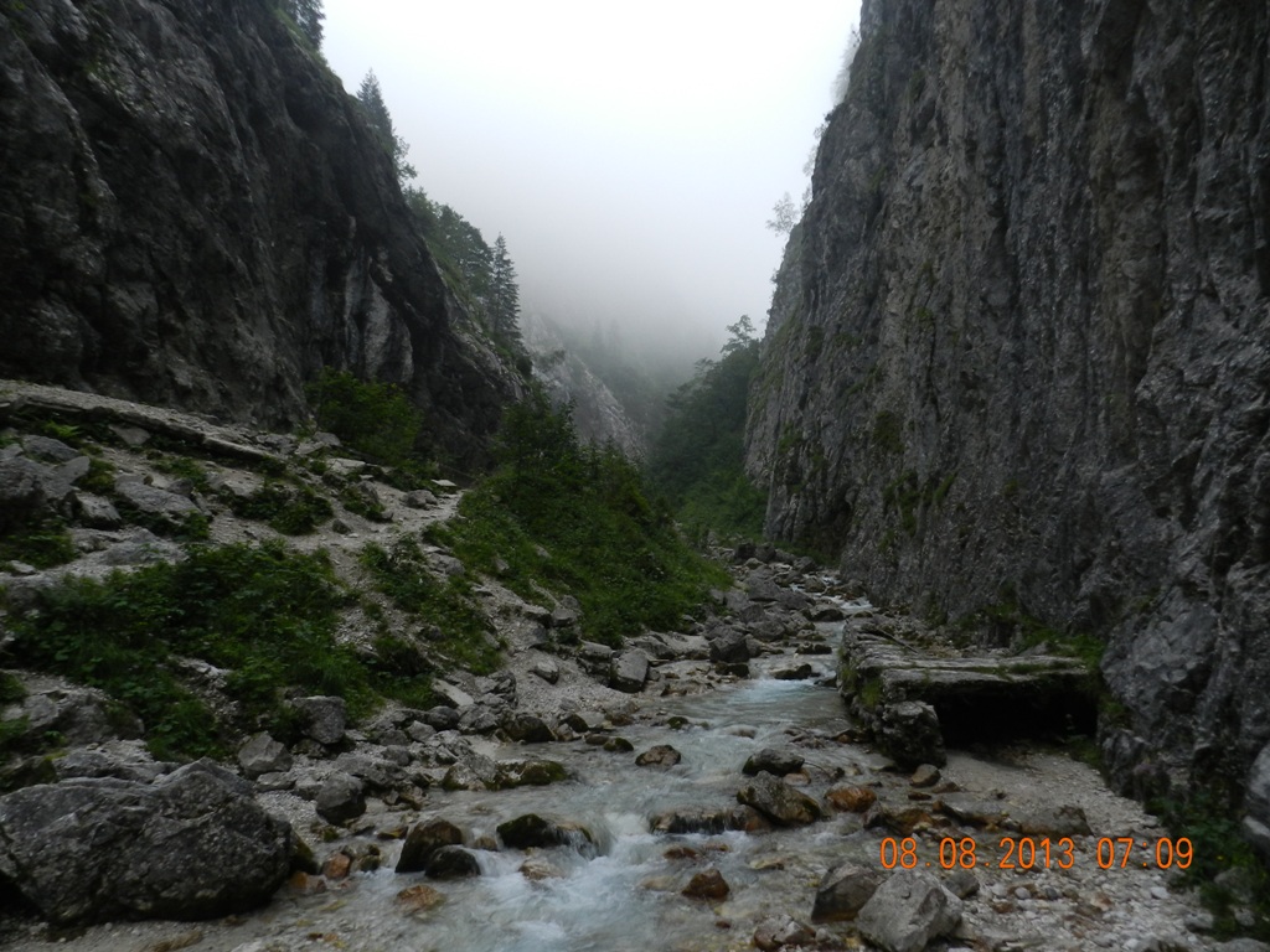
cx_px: 635
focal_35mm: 23
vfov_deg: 58.9
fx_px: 844
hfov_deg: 73.9
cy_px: 476
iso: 200
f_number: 3.4
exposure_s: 1/25
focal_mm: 4
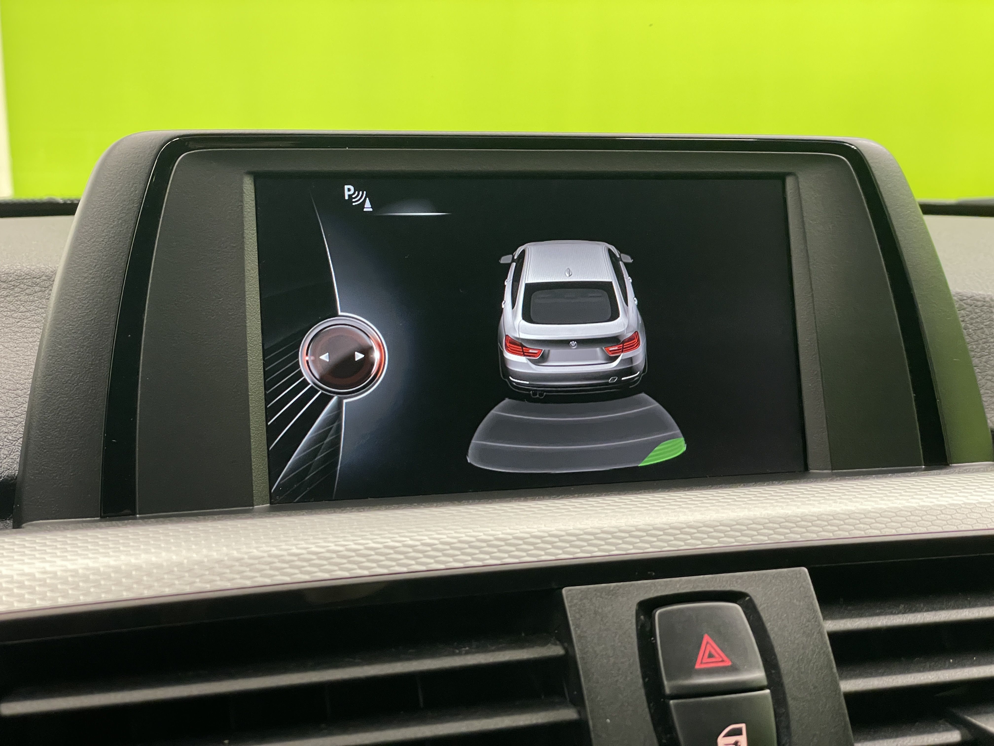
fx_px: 1493
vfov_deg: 28.0
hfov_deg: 36.8
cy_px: 373
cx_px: 497
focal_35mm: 52
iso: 500
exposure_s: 1/50
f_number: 2
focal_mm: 6
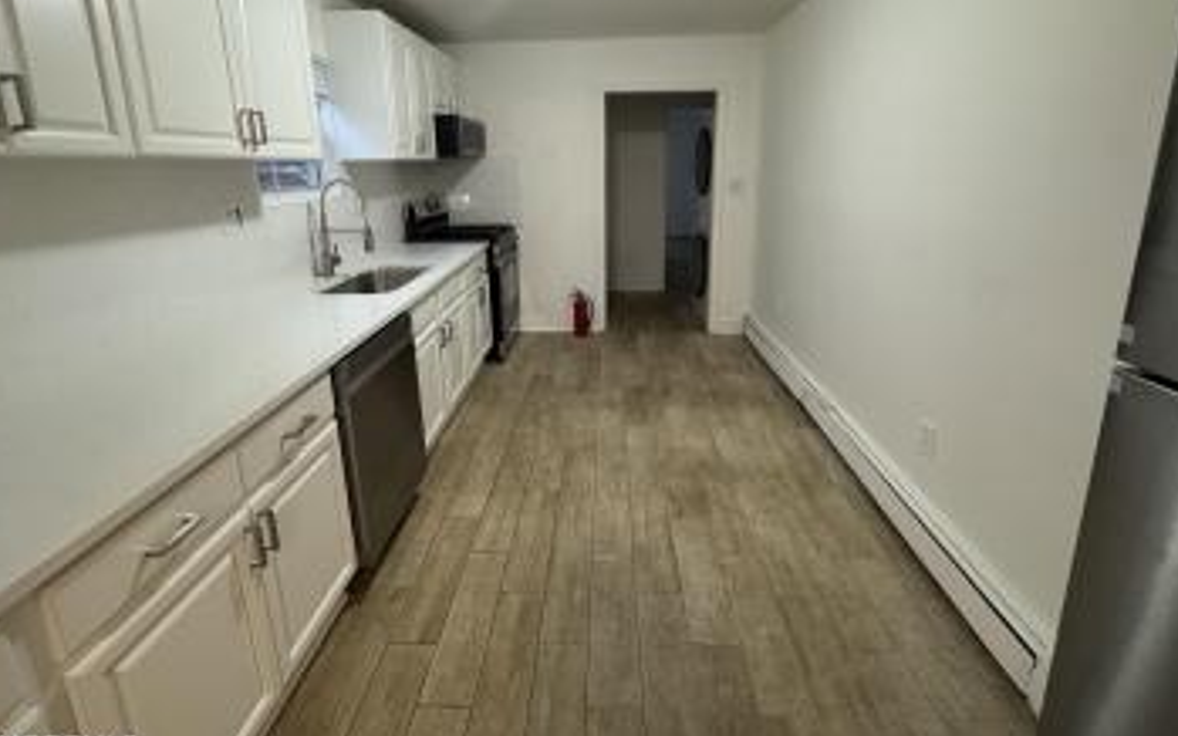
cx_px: 577
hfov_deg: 94.4
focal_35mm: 17
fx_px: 546
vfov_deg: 67.2
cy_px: 287
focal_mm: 2.22
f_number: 2.2
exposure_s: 1/60
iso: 320
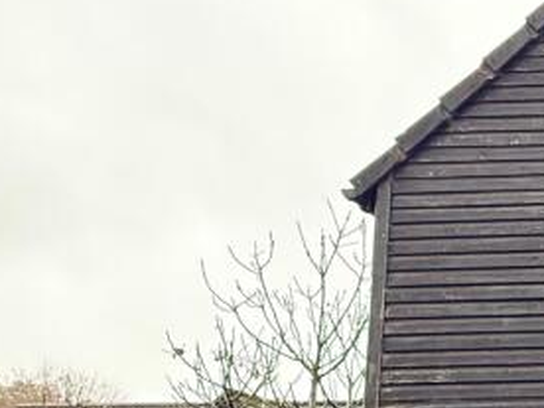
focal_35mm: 52
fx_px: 817
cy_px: 445
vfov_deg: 26.0
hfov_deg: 26.3
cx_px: 824
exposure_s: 1/72
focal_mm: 2.22
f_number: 2.2
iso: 400
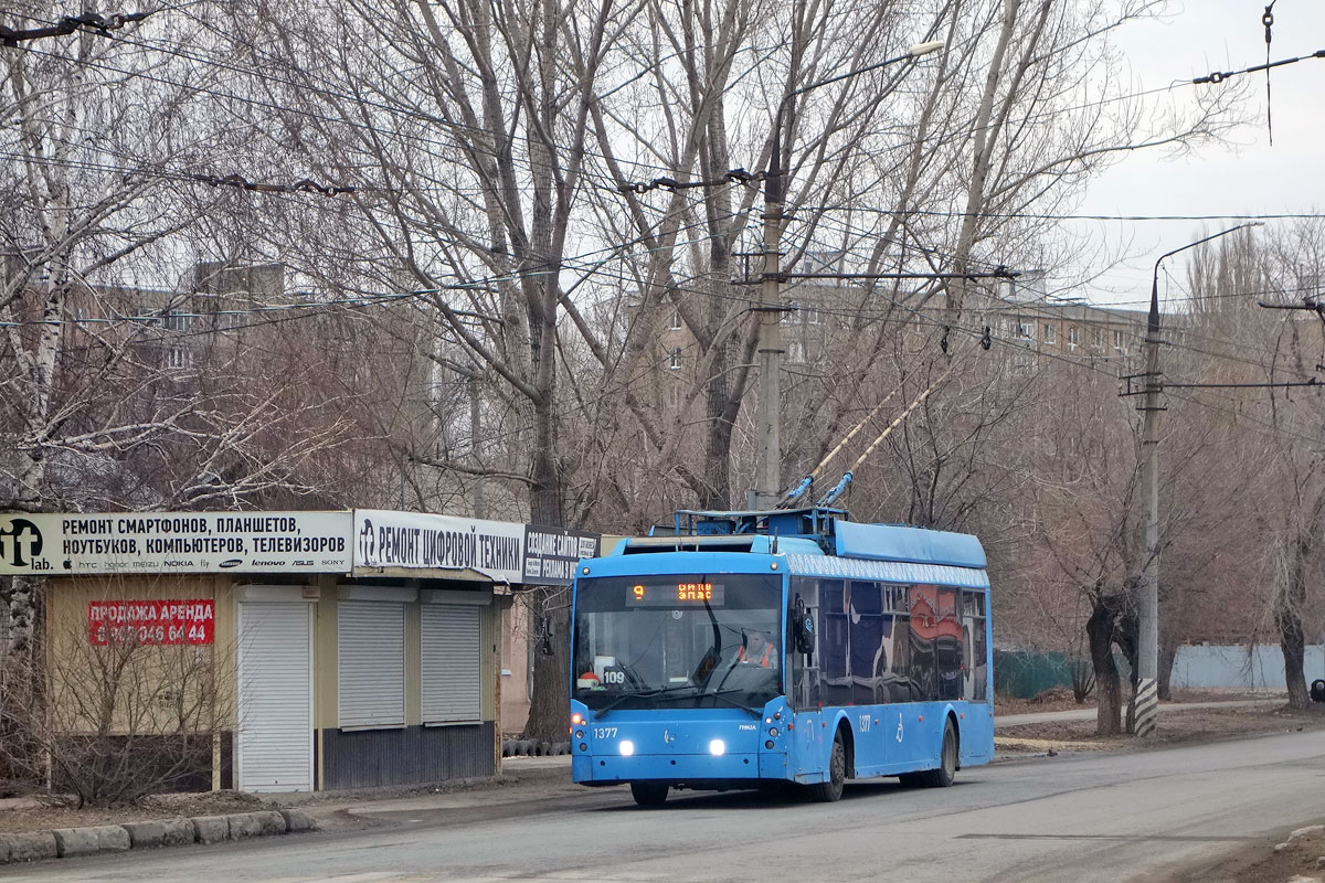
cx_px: 662
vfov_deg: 14.0
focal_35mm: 98
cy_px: 442
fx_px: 3607
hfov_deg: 20.8
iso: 320
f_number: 4.9
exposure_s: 1/100
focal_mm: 36.58
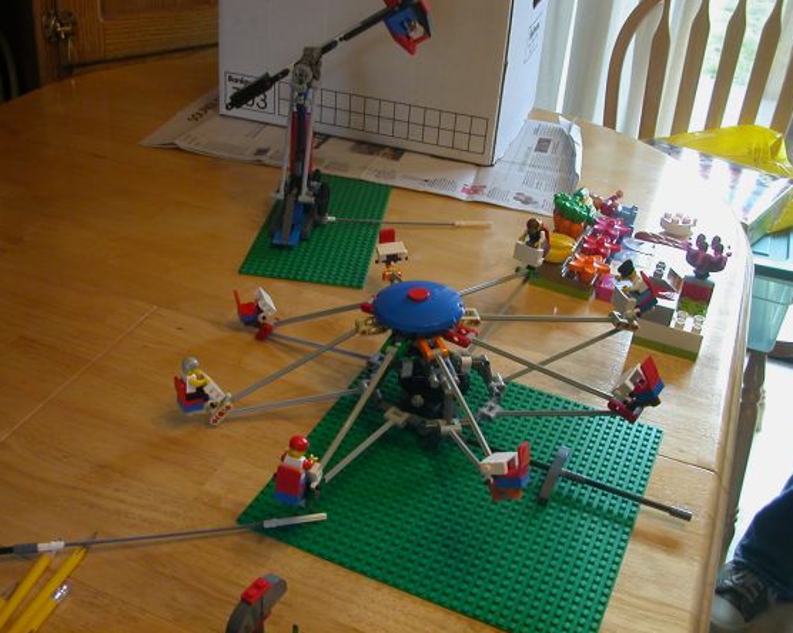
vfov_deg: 38.2
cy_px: 316
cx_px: 396
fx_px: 915
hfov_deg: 46.9
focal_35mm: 39
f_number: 2.7
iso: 100
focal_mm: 5.6
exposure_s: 1/27.5
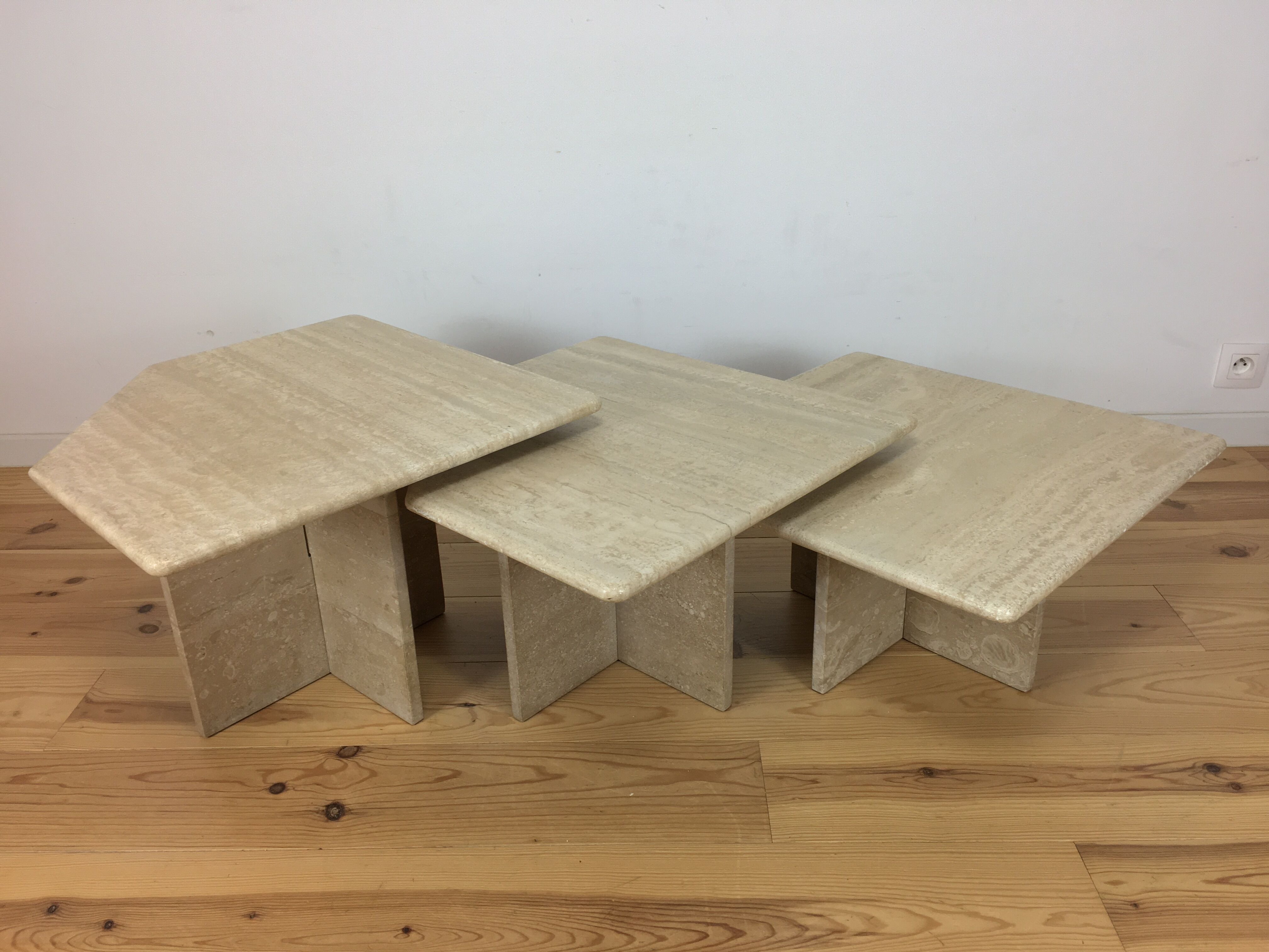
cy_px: 476
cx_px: 634
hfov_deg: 61.7
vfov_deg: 48.2
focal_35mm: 29
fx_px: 1063
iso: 40
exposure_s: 1/33
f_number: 2.2
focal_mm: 4.15
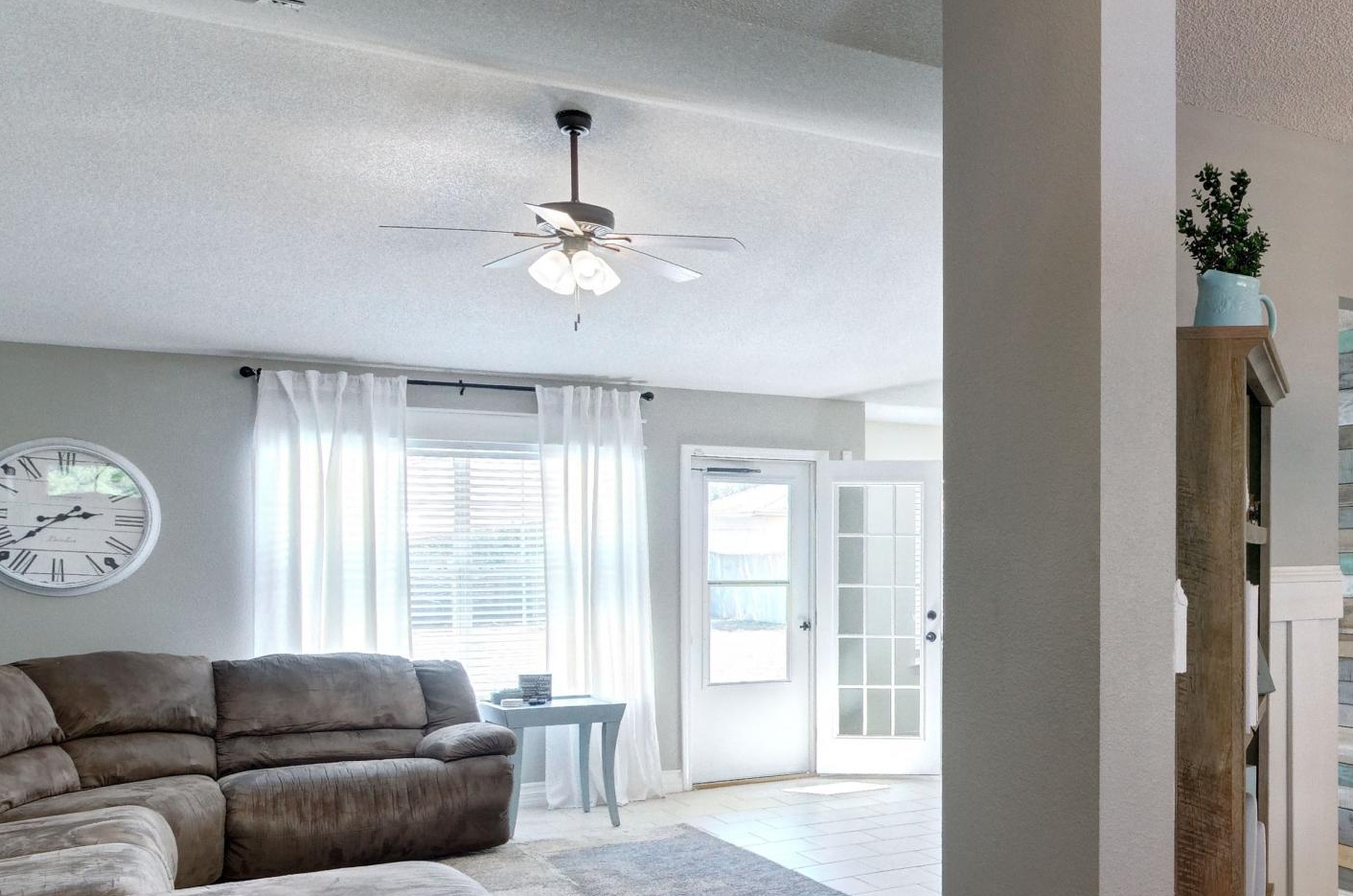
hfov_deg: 49.4
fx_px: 1315
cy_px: 555
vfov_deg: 37.4
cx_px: 1178
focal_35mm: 35
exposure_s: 1/60
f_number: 9
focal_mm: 11
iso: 400
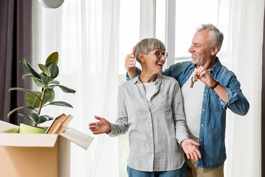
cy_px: 89
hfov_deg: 26.7
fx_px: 559
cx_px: 135
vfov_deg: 17.9
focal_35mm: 76
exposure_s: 1/200
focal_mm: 70
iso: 200
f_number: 3.5
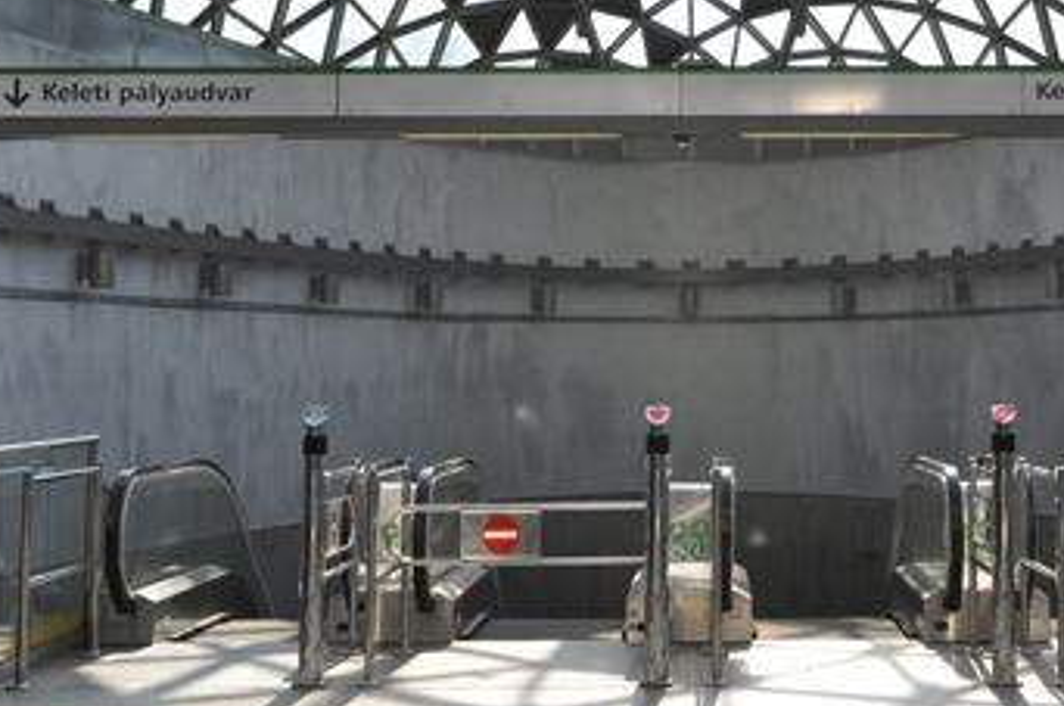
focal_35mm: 82
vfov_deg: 16.5
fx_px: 2417
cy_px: 174
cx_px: 688
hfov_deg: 24.7
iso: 200
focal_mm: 31
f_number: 9
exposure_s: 1/320
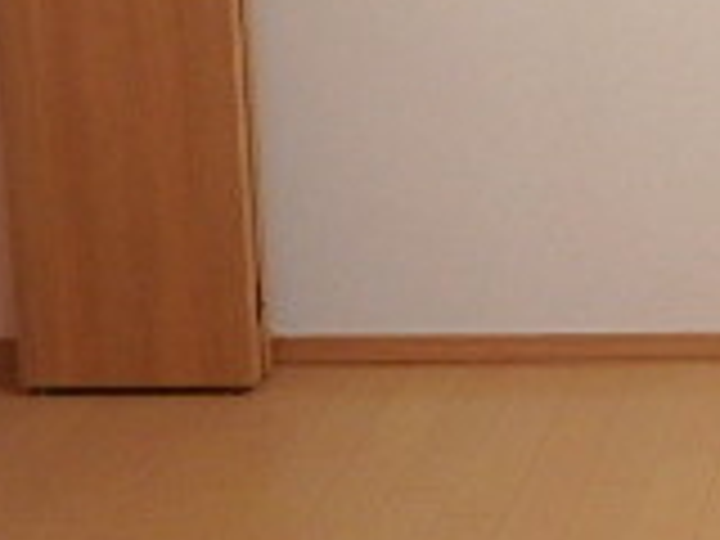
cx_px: 1089
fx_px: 1747
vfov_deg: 16.4
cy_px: -207
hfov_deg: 20.0
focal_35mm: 84
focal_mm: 3.7
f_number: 3.5
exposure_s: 1/60
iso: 160
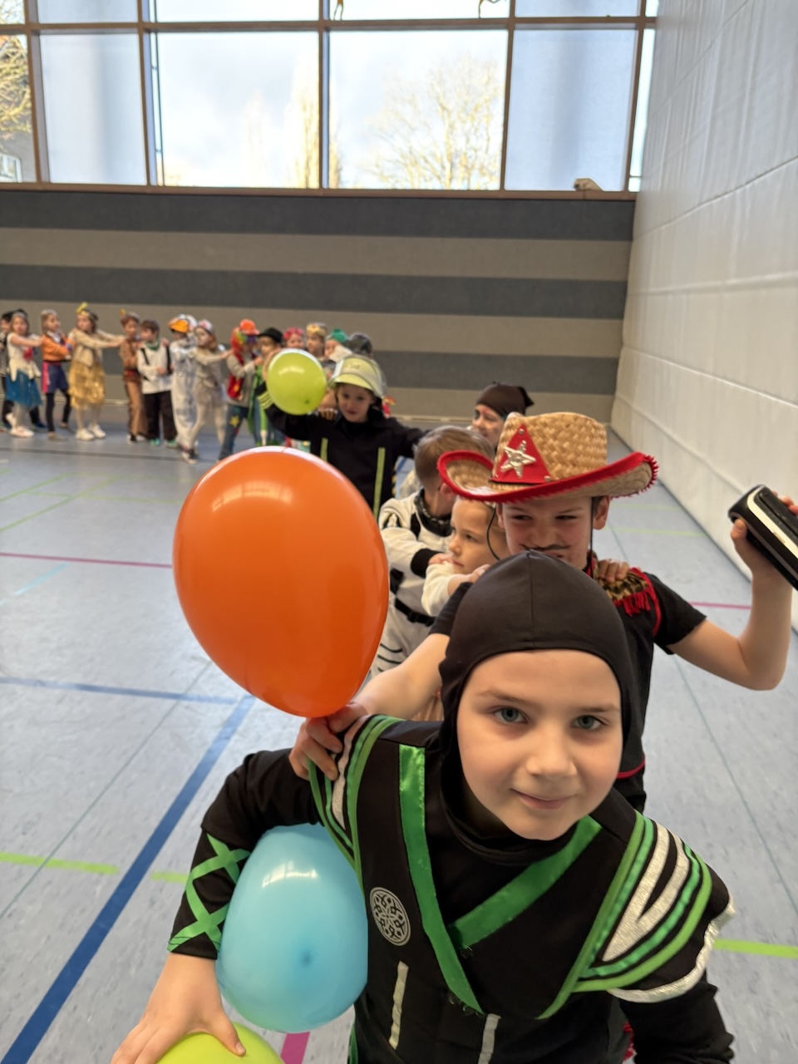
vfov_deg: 67.3
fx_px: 799
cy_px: 532
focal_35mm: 26
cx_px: 399
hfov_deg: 53.1
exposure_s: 1/111
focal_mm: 5.96
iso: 125
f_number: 1.6
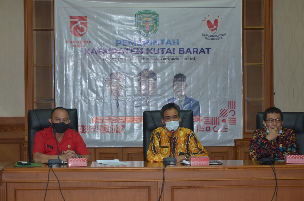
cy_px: 100
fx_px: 733
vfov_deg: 15.6
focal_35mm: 87
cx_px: 152
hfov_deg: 23.4
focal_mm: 58
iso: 640
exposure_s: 1/60
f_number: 6.3
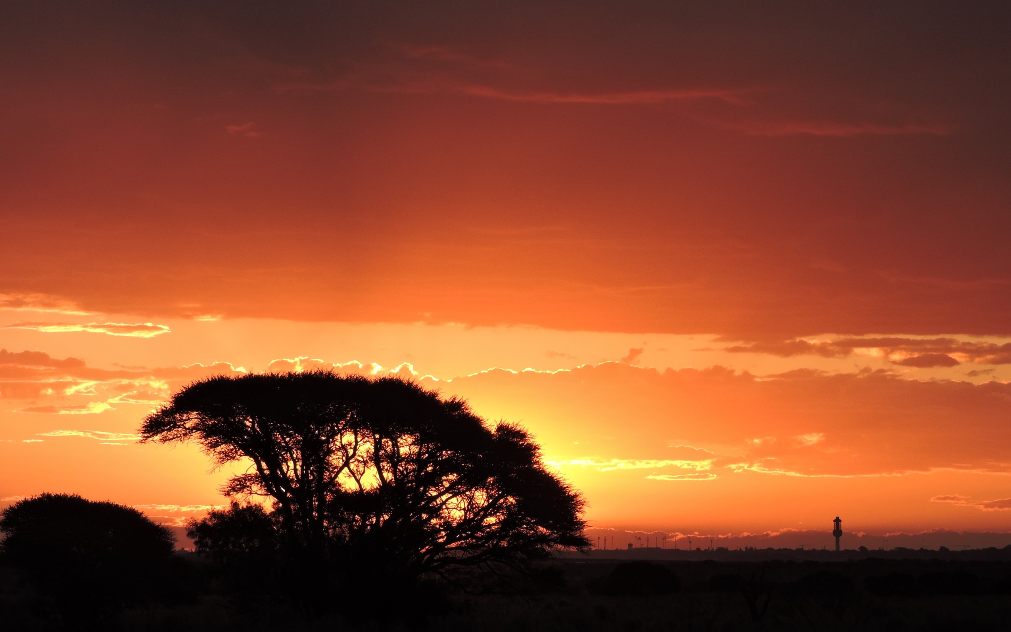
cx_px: 507
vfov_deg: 7.2
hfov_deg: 11.6
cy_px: 302
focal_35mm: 181
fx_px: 4987
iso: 100
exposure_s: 1/250
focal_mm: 30.3
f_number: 4.5
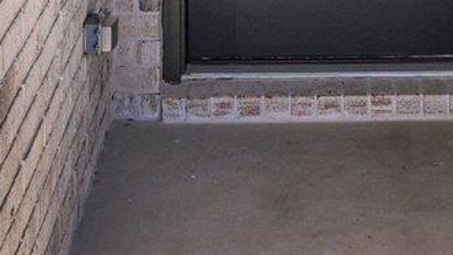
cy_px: -470
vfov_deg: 7.9
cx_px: 346
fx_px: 1633
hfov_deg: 15.7
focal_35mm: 136
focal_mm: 21
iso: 100
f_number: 6.7
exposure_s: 1/180
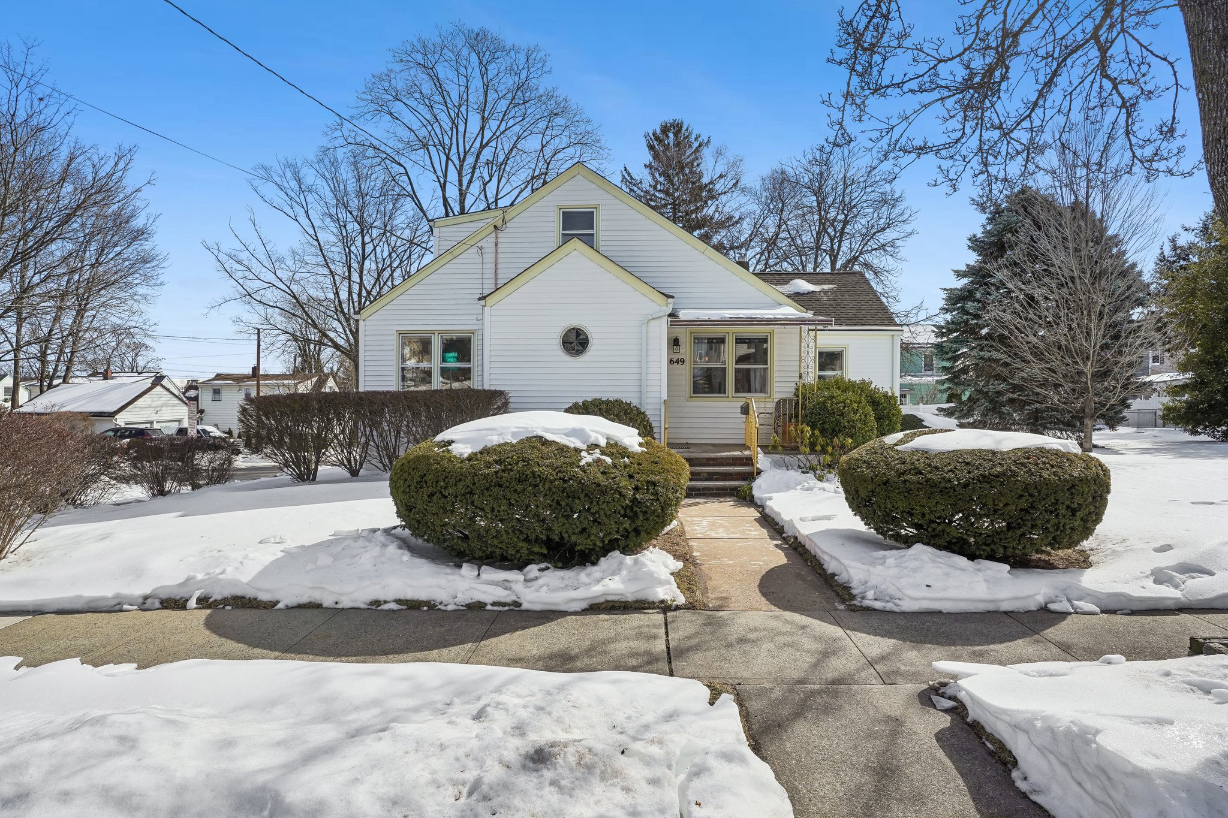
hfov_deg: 90.0
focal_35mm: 18
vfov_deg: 67.4
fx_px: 614
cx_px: 614
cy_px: 409
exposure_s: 1/1600
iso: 400
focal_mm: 18
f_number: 9
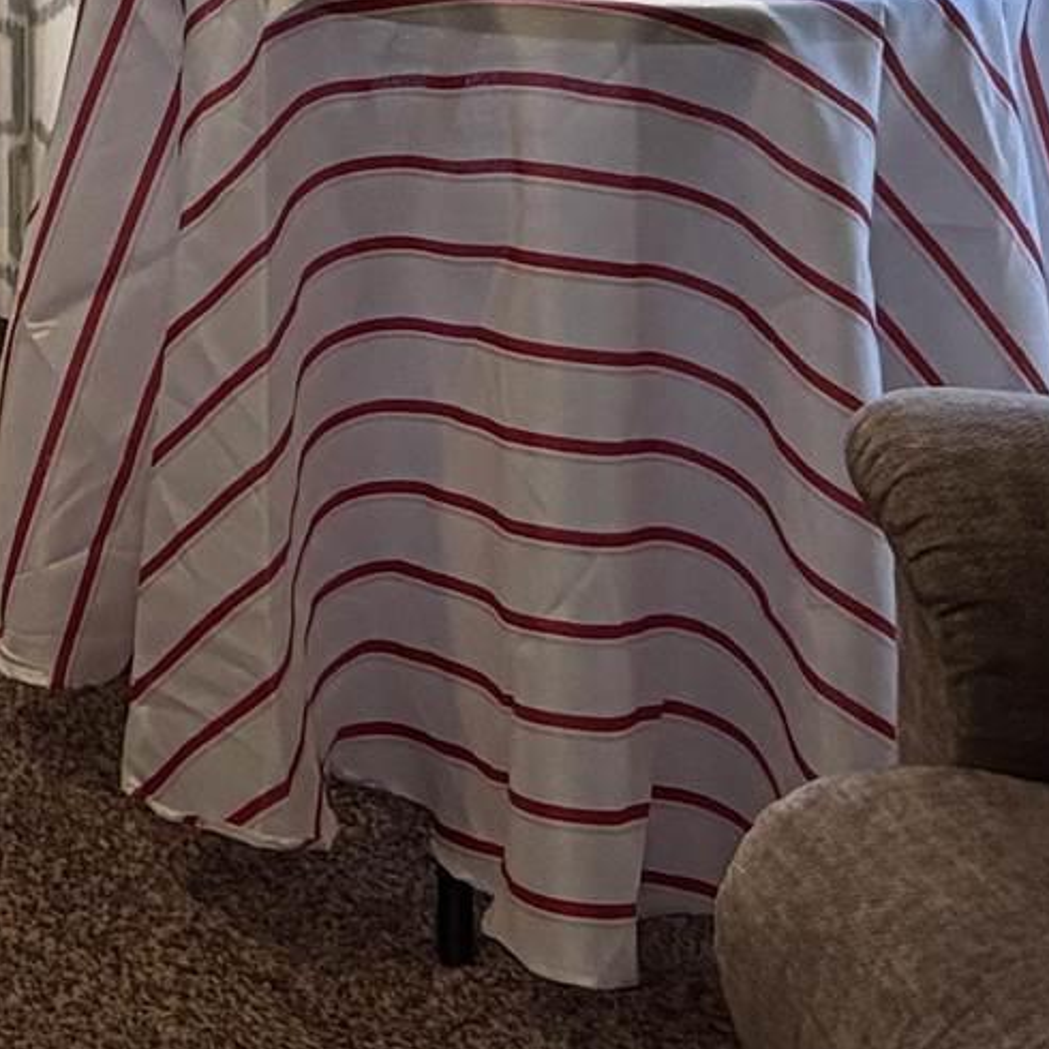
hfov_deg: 10.6
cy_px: -1246
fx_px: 4937
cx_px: -1389
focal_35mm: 144
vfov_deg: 10.8
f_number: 1.6
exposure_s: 1/60
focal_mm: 5.96
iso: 320
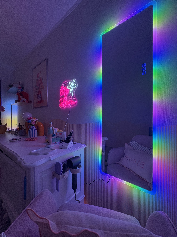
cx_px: 88
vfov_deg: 102.1
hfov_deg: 85.7
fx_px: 95
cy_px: 118
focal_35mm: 14
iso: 250
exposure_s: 1/67
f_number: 2.2
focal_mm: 2.22
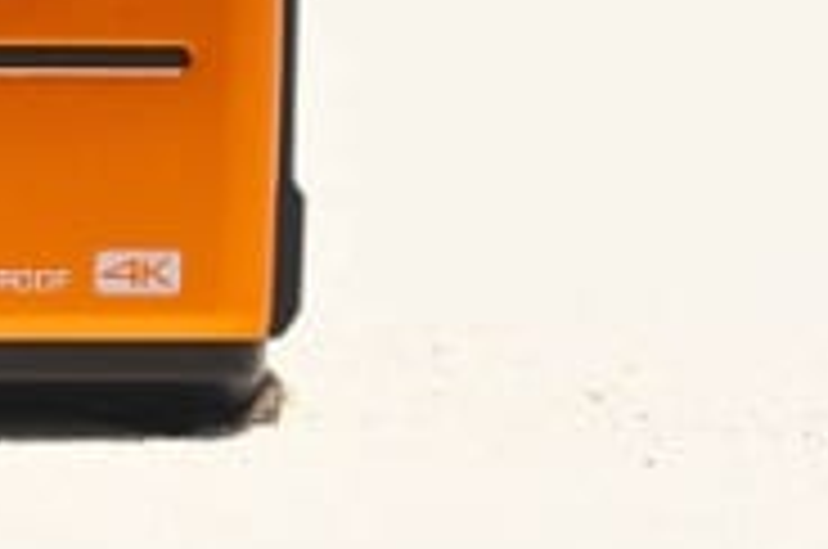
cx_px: -396
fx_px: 4477
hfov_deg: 10.2
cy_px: -302
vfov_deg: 6.9
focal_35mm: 195
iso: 200
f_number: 4
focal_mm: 37.6
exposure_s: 1/1500
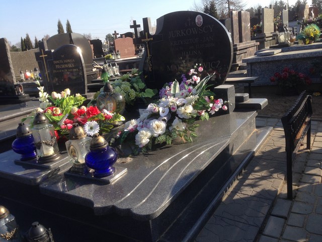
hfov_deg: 55.4
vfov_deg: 42.9
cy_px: 121
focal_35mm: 33
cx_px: 161
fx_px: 307
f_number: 2.4
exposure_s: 1/786
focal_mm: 4.12
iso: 50
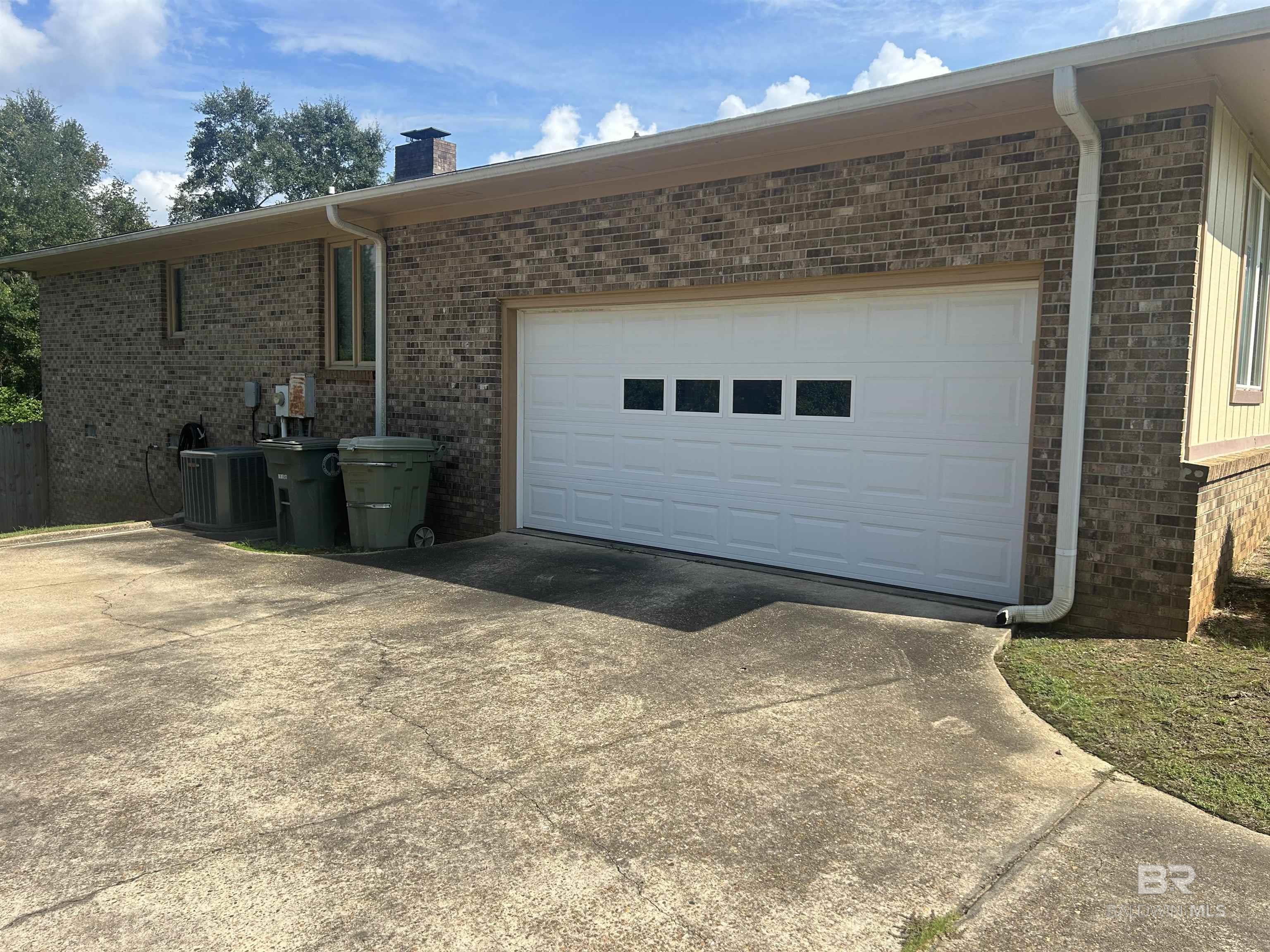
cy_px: 476
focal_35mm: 26
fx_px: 954
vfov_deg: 53.1
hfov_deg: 67.3
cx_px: 635
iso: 50
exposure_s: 1/3460
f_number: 1.5
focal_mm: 5.7
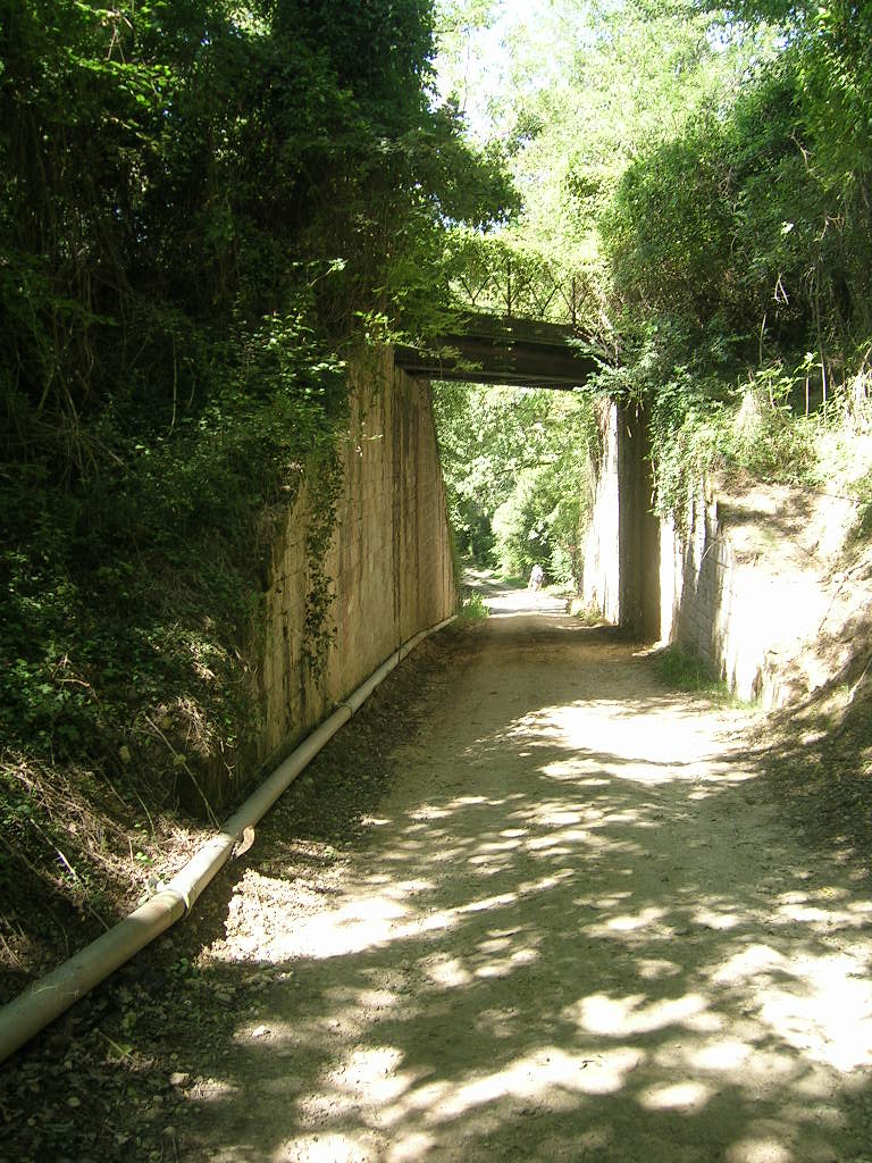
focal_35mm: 35
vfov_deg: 52.6
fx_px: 1176
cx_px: 436
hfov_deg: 40.7
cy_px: 582
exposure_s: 1/92.9
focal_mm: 5.4
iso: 50
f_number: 2.8
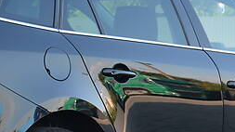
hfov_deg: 10.4
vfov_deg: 5.8
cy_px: 118
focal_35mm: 208
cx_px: 73
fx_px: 1295
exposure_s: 1/125
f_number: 5.6
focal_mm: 42
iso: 400
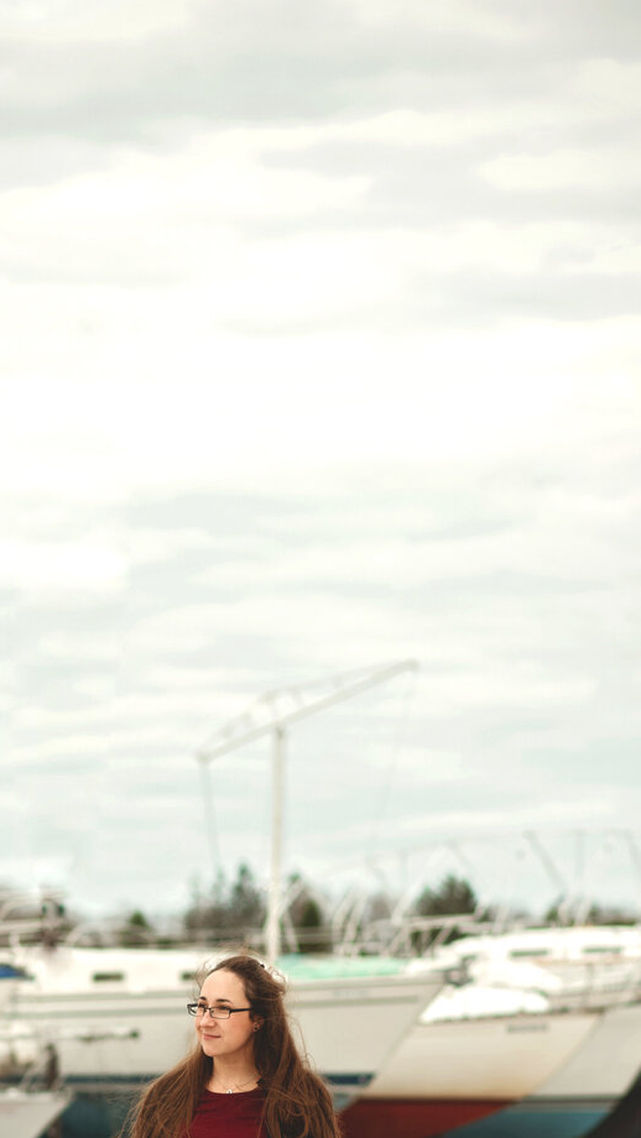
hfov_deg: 7.0
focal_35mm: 174
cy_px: 1025
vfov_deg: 12.3
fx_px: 5254
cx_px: 215
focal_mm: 85
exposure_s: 1/250
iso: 100
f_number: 2.8
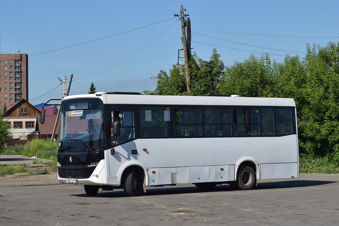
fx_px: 777
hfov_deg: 24.6
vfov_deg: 16.6
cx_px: 170
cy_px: 113
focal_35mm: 82
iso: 200
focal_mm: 55
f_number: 7.1
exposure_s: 1/1250
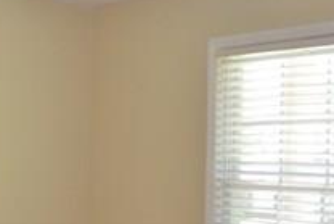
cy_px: 167
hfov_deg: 23.1
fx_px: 771
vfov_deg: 16.4
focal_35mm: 83
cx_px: -24
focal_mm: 18
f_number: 4
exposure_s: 1/100
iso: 400
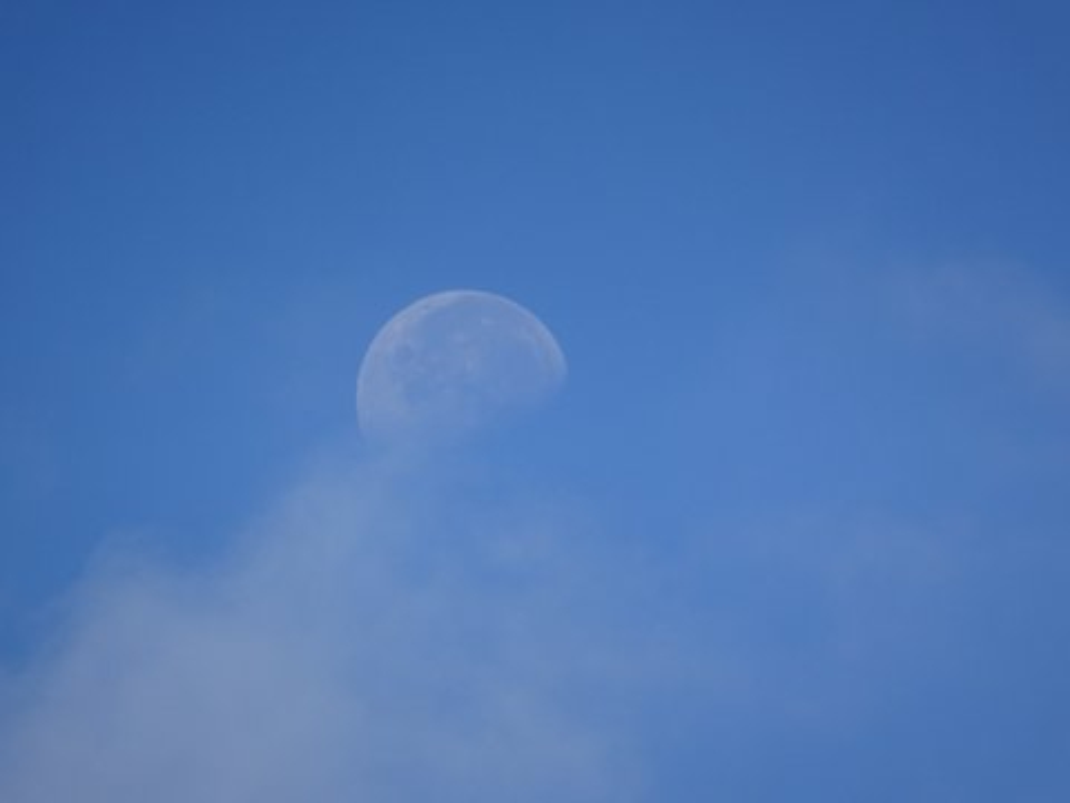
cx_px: 535
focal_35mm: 720
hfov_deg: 2.8
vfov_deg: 2.1
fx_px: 22256
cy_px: 402
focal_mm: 123
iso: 80
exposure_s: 1/400
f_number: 6.4
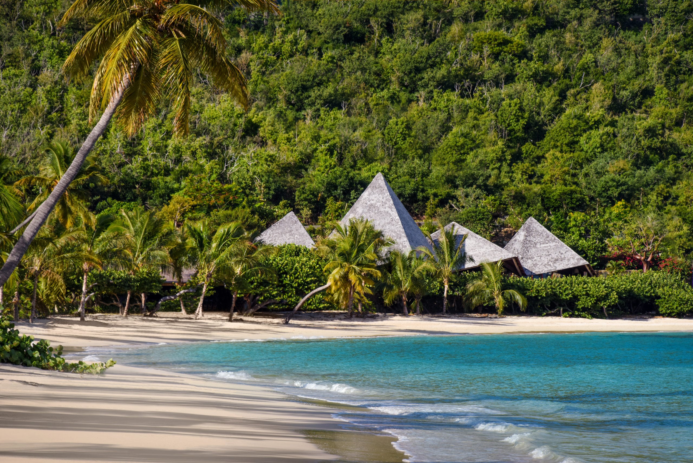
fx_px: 3274
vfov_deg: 8.1
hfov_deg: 12.1
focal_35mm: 170
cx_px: 346
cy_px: 232
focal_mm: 170
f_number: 16
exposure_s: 1/500
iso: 320
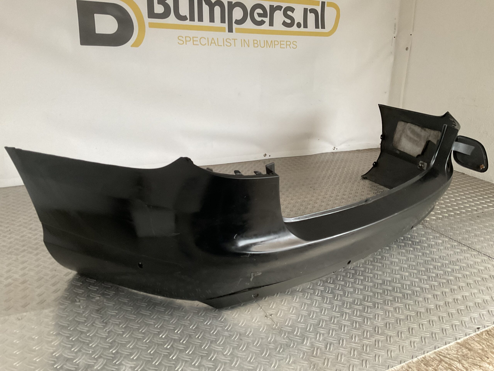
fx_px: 414
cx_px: 247
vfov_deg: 48.2
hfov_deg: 61.7
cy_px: 186
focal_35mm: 29
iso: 160
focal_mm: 3
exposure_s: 1/60
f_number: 1.8
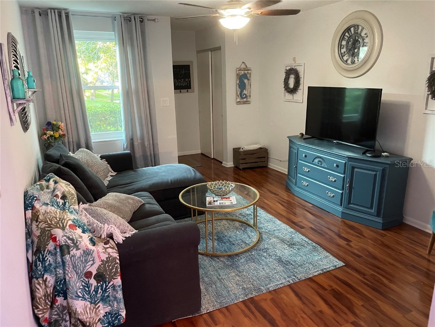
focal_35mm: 26
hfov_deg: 67.3
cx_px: 218
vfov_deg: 53.1
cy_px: 164
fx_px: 327
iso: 500
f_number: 1.6
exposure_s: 1/30
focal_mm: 4.2
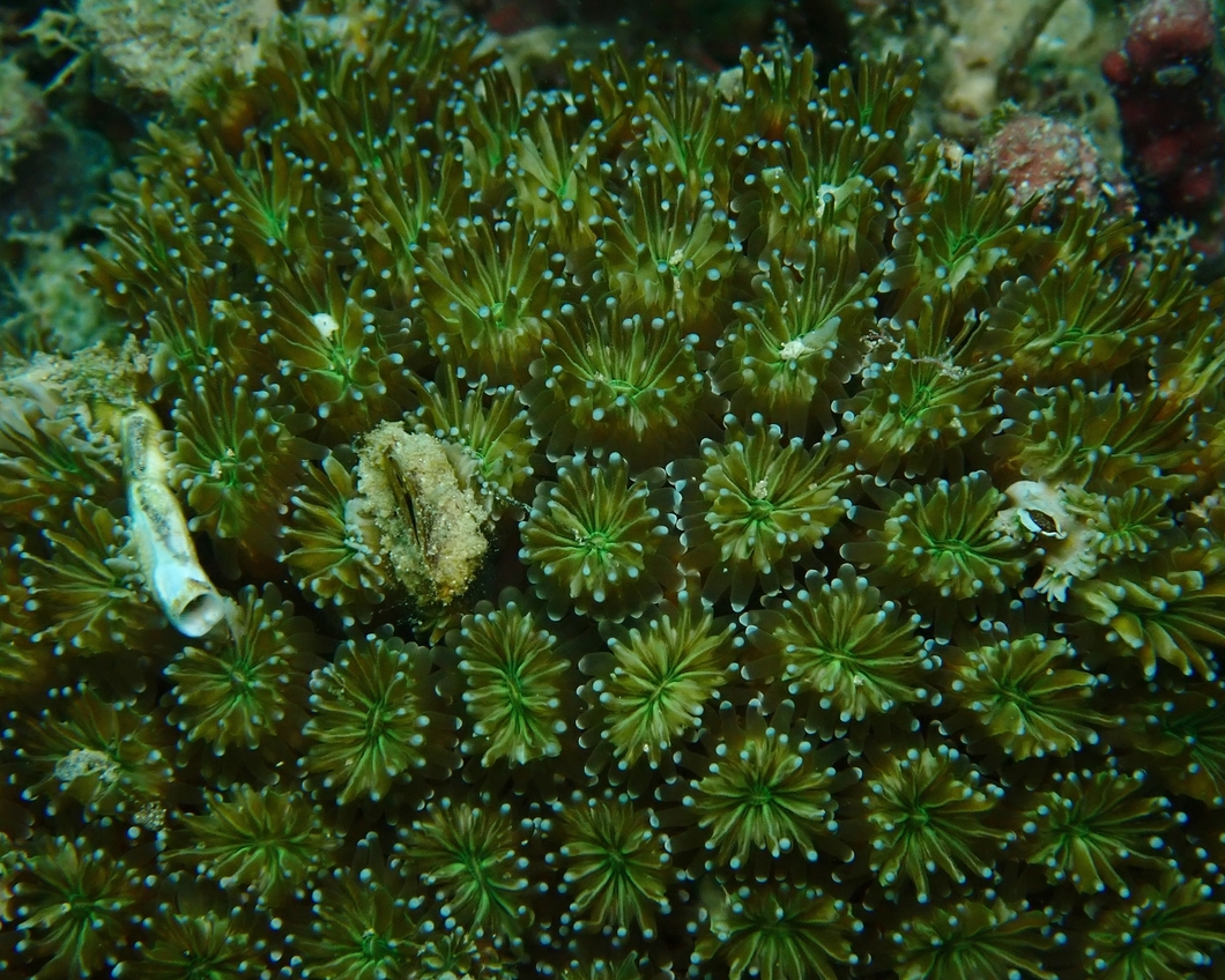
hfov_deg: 18.3
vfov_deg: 14.7
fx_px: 3807
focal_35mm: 105
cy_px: 487
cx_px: 648
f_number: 6.3
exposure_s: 1/200
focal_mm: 18
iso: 250
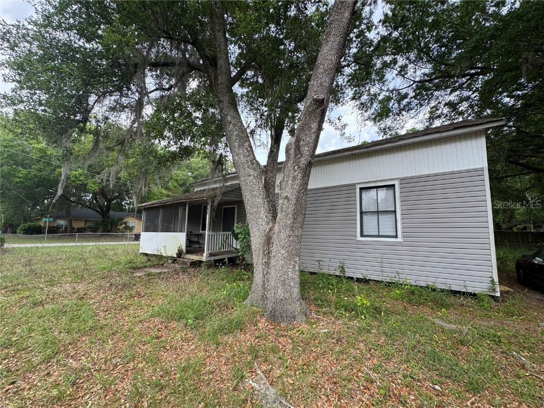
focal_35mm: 14
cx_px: 272
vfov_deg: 85.7
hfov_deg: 102.1
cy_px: 204
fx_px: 220
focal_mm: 2.22
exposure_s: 1/341
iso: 40
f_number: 2.2
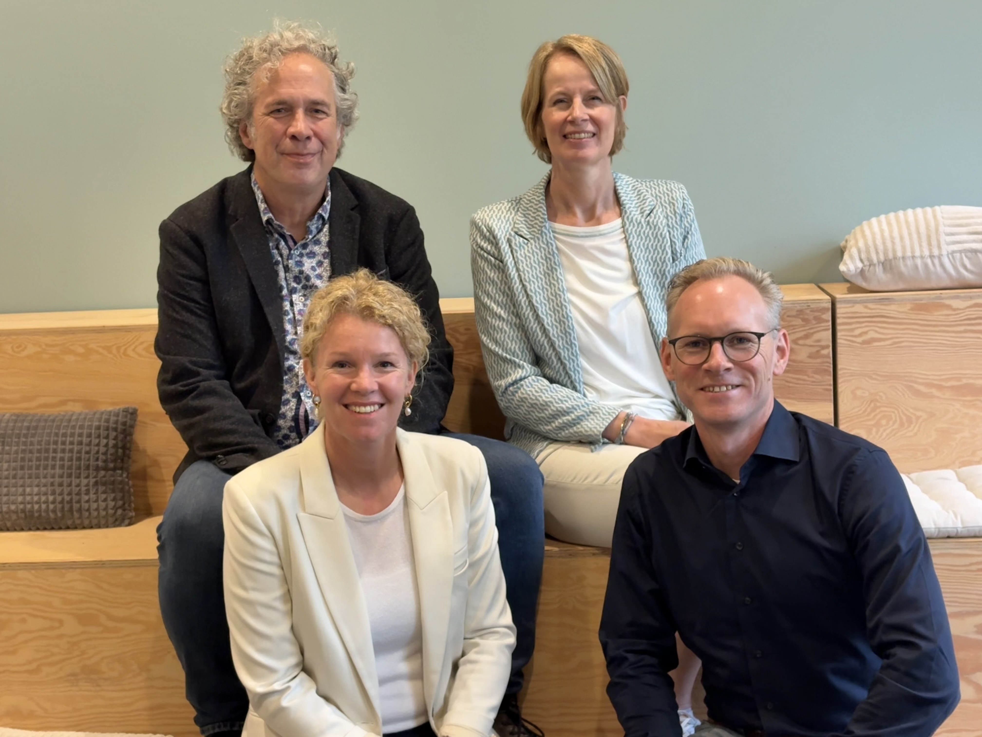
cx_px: 491
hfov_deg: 36.8
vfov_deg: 28.0
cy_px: 368
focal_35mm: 52
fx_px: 1475
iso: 200
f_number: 1.6
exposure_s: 1/40
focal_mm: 5.96
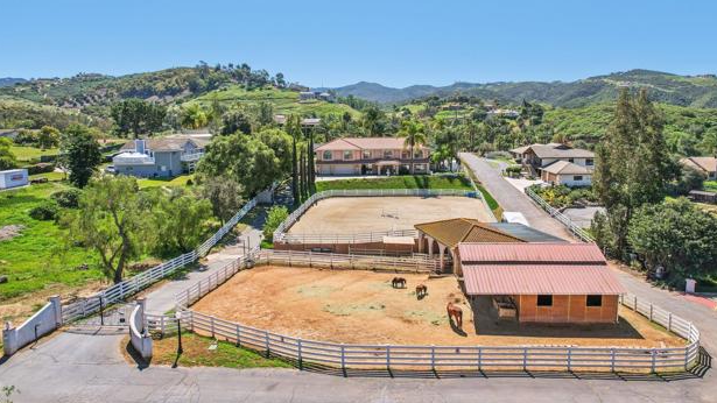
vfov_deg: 47.5
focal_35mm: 24
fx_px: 456
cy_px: 168
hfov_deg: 76.3
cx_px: 367
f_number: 2.8
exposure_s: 1/2000
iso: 120
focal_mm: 8.4
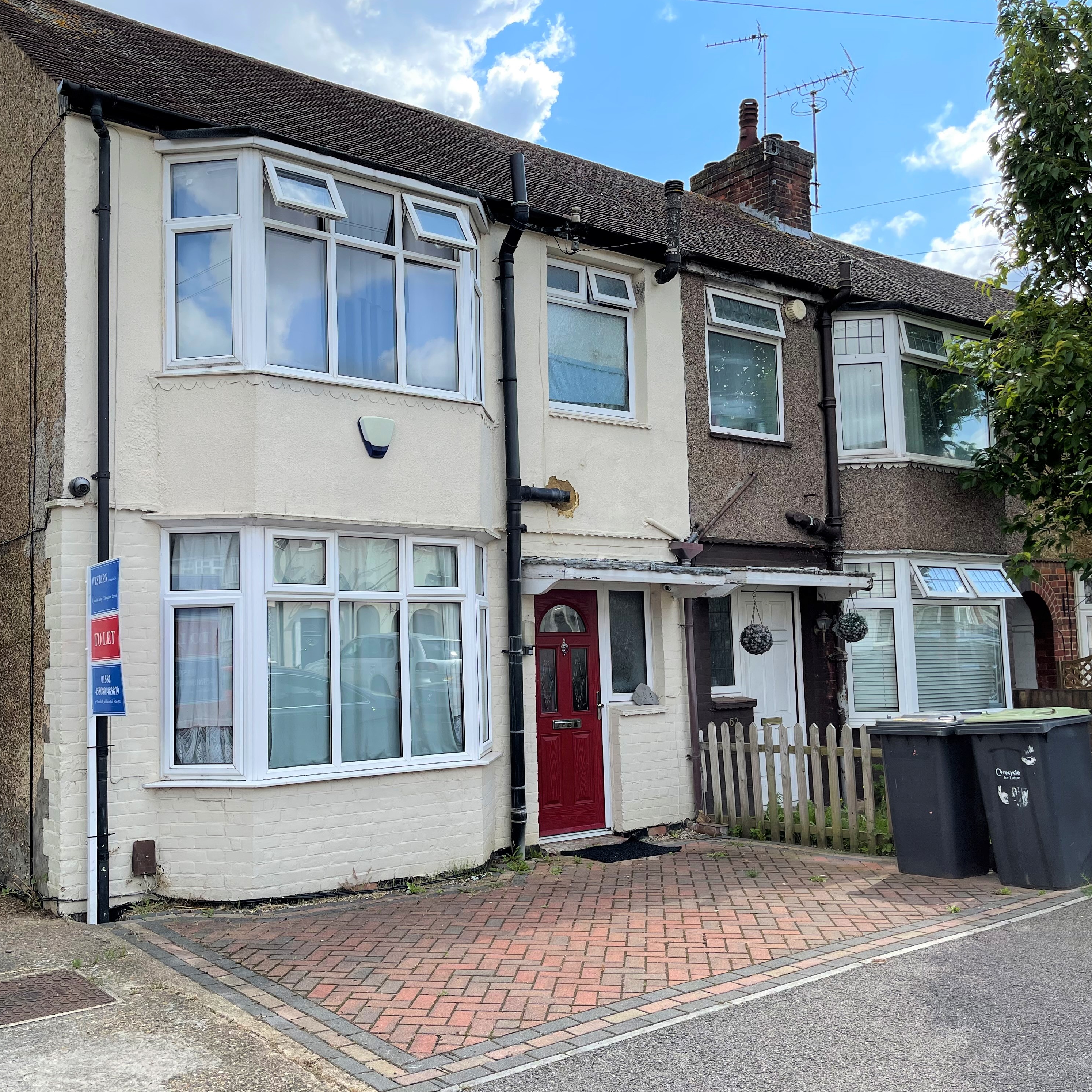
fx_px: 1106
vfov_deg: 52.5
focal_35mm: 31
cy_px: 549
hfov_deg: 52.2
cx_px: 445
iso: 32
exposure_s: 1/1739
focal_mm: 5.1
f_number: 1.6
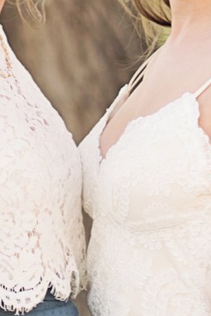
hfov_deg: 2.2
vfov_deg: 3.3
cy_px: 190
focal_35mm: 619
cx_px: 235
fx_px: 5428
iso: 200
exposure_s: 1/320
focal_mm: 85
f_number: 2.8
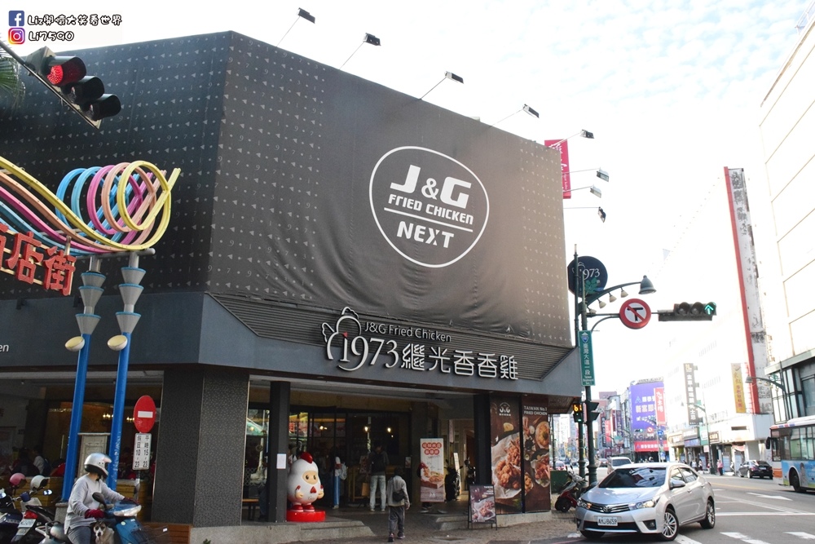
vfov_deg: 43.6
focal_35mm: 30
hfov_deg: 61.9
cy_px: 272
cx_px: 408
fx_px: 679
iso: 4000
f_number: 13
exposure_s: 1/640
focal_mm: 20
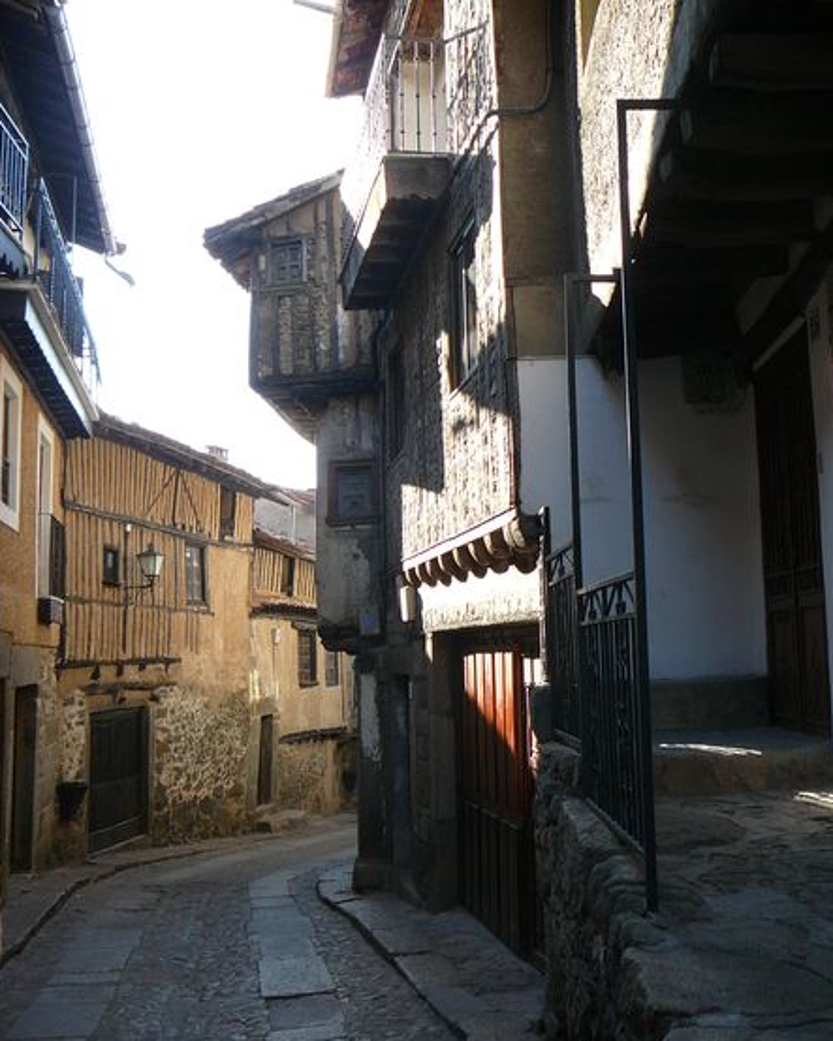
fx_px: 1141
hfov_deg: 40.1
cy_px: 511
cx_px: 417
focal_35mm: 37
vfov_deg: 49.1
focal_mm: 5.2
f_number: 2.8
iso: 80
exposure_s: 1/160
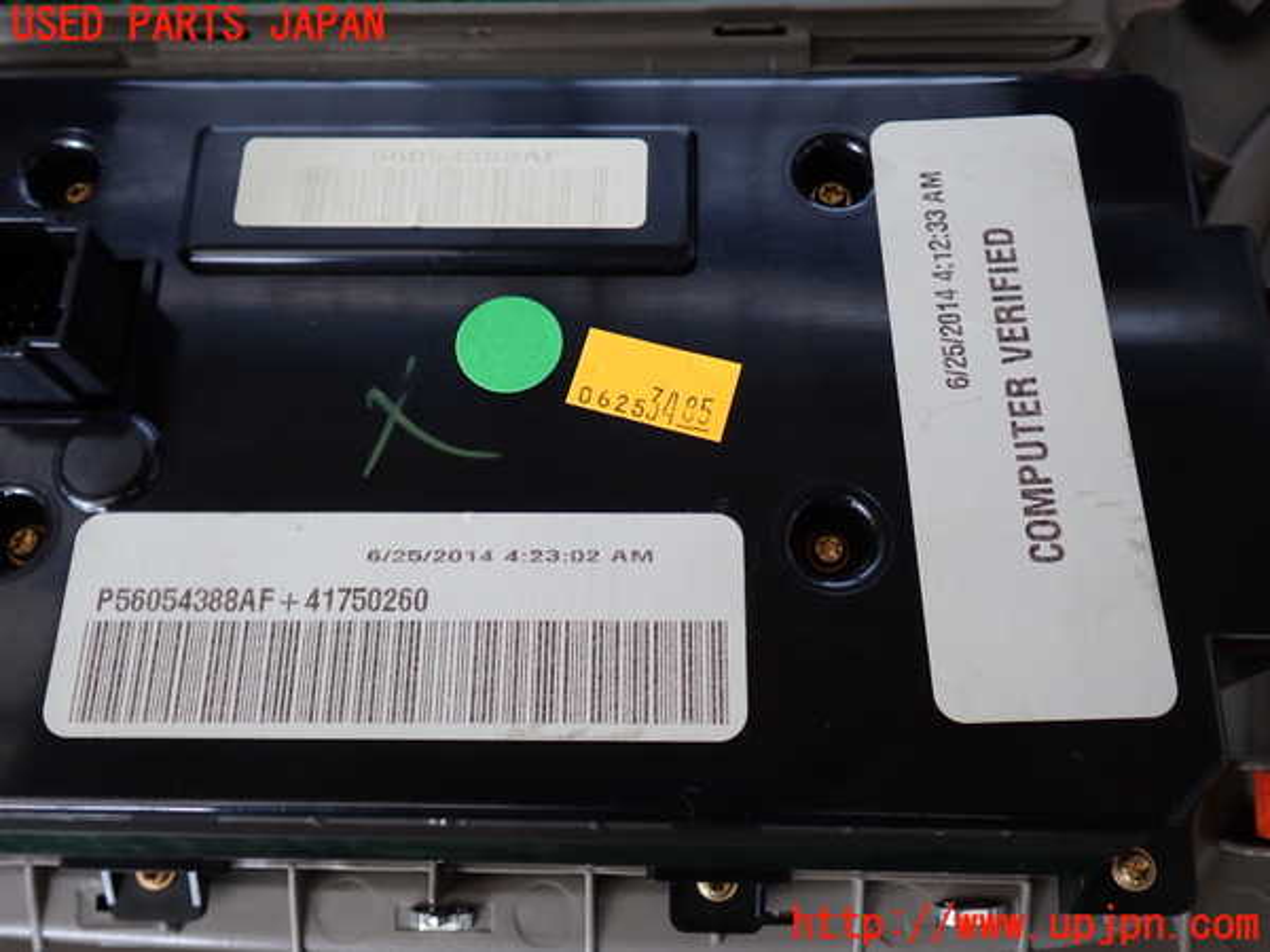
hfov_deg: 56.8
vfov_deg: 44.2
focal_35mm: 32
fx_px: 1174
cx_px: 635
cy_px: 476
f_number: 2.4
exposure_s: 1/40
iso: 200
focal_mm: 5.79
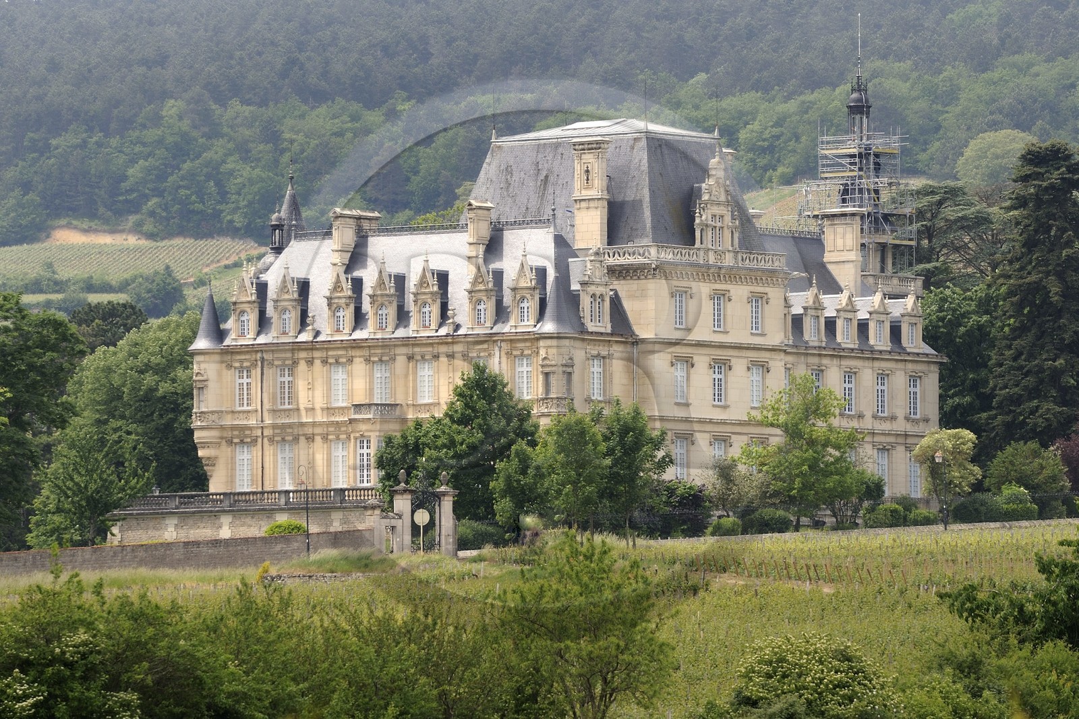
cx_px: 540
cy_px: 360
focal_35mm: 200
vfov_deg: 6.9
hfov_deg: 10.3
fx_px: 5993
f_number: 8
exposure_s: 1/250
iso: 200
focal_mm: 200
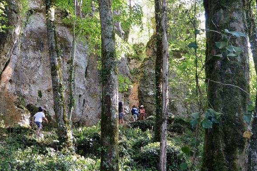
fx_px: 307
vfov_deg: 30.9
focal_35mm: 43
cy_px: 53
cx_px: 117
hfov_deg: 45.4
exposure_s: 1/60
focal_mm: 11.5
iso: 640
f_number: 4.2
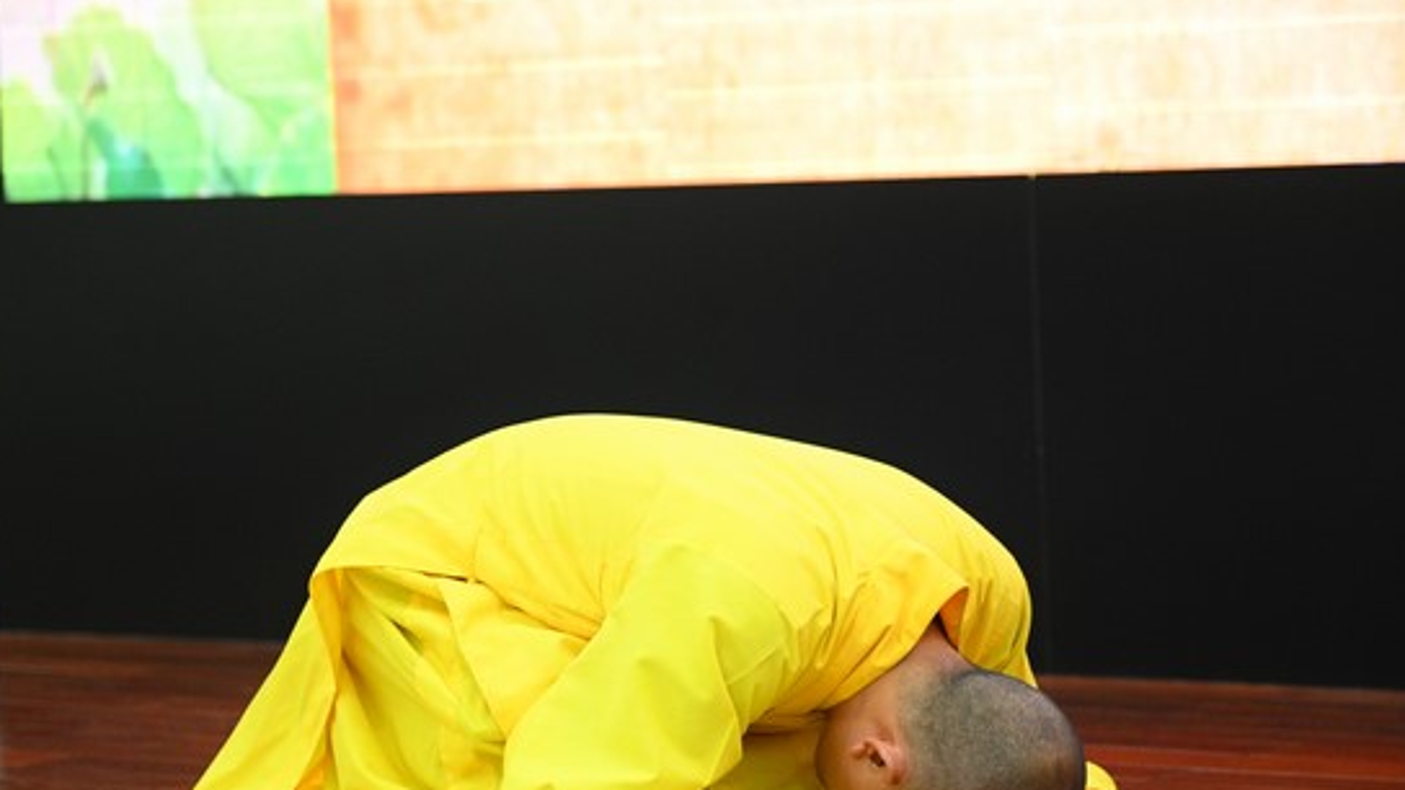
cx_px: 726
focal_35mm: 150
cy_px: 498
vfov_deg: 8.1
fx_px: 5588
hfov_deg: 14.3
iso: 5000
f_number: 4
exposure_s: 1/160
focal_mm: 120
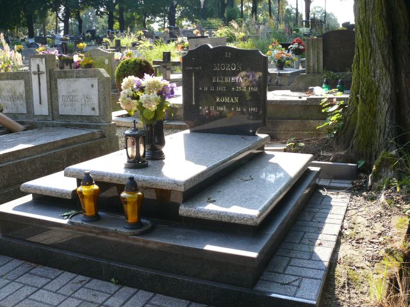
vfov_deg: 40.7
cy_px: 154
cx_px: 205
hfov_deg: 52.6
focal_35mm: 35
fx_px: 415
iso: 100
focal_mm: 7.4
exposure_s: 1/125
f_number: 4
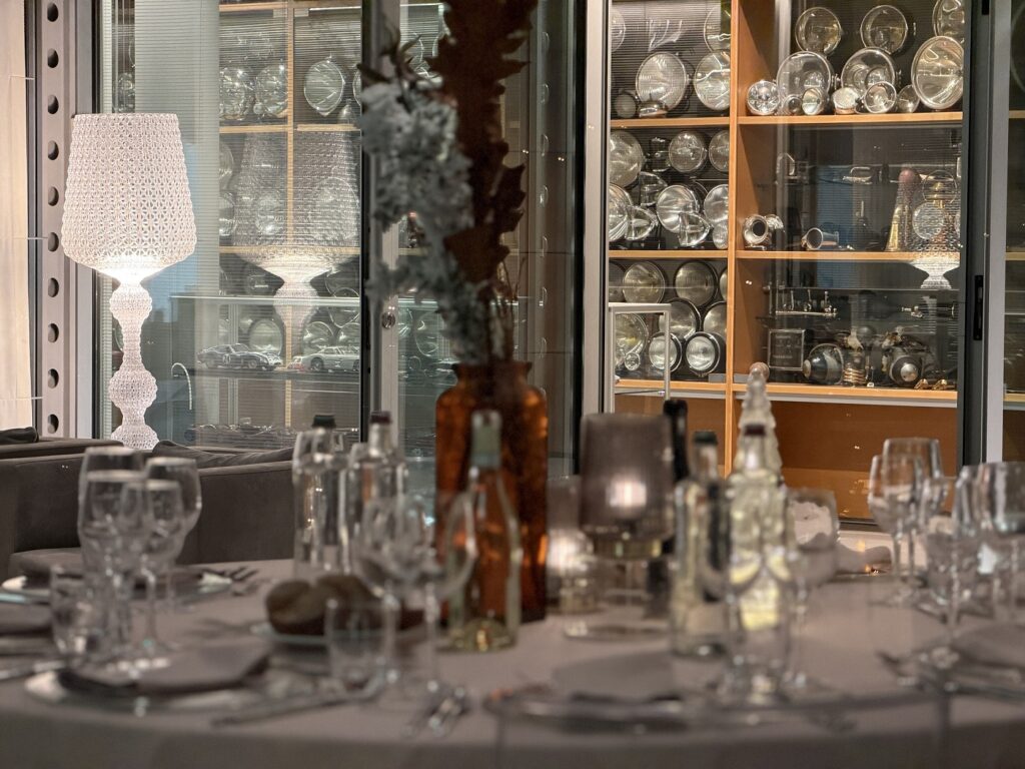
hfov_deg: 19.6
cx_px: 512
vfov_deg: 14.8
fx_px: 2961
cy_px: 384
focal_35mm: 100
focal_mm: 16.89
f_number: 2.8
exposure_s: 1/33
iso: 640
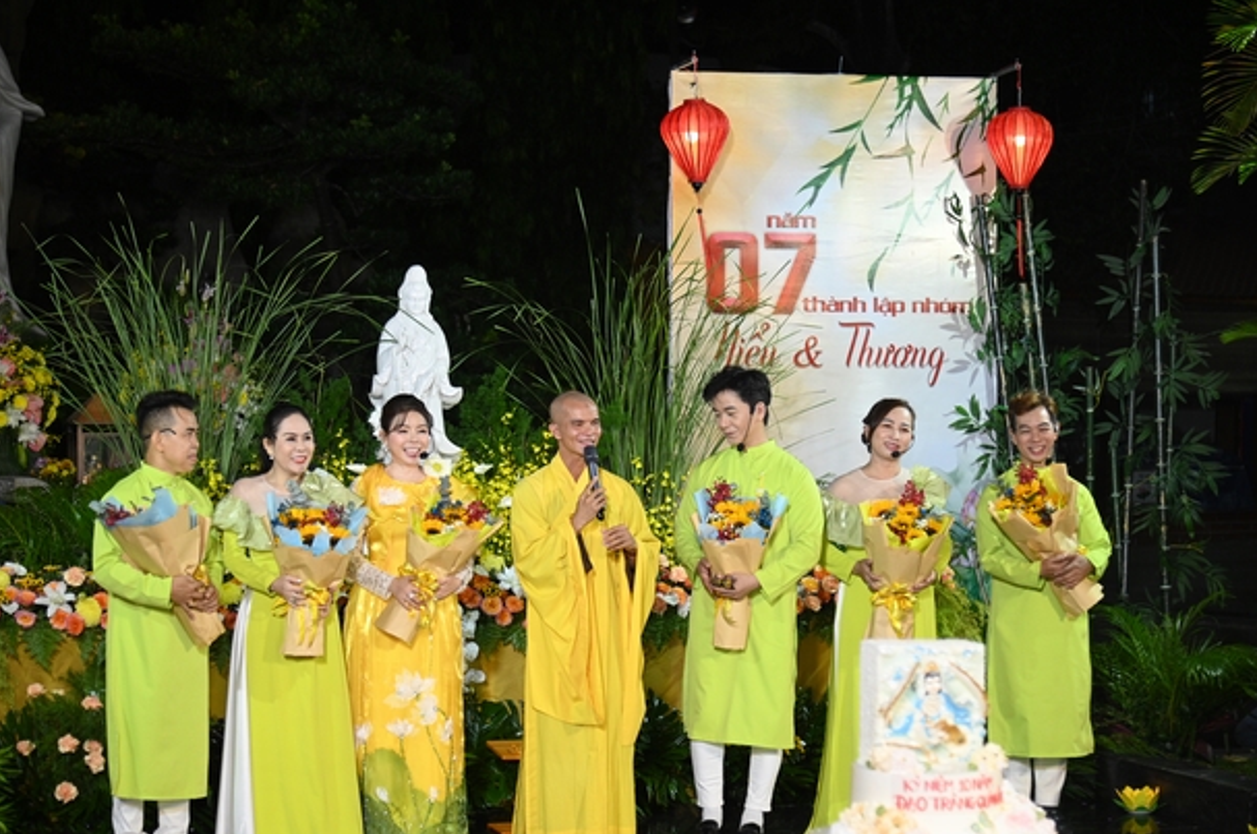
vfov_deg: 18.1
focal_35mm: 75
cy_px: 435
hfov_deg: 27.0
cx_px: 609
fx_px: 2615
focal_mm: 70
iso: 2500
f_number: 4
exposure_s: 1/200
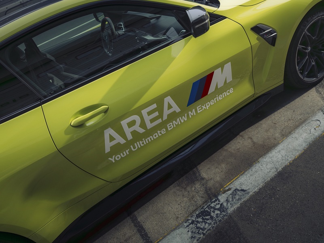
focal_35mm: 28
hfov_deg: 63.5
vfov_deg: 49.7
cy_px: 122
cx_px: 162
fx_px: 262
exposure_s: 1/100
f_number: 4
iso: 200
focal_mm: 35
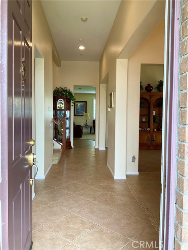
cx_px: 94
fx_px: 210
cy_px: 125
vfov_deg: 61.7
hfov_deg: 48.2
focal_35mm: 29
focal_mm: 3
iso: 40
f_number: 1.8
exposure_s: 1/60
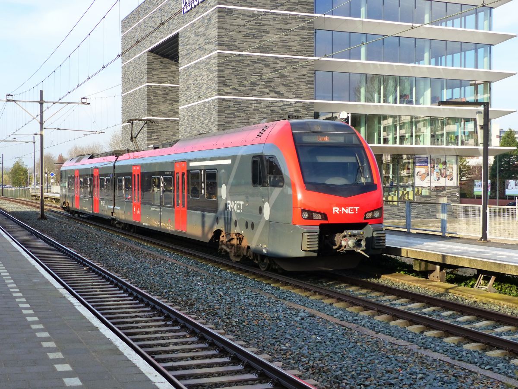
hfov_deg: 34.9
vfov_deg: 26.6
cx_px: 259
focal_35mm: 55
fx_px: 823
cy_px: 194
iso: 250
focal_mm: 9.9
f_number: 4
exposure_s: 1/320
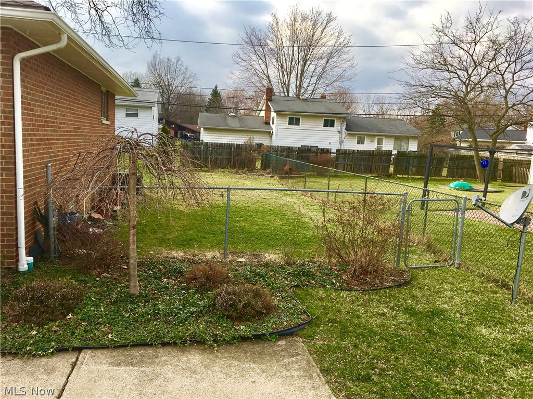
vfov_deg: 48.2
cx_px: 266
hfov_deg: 61.7
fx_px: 447
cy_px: 200
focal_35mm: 29
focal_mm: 4.15
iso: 25
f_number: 2.2
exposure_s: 1/503
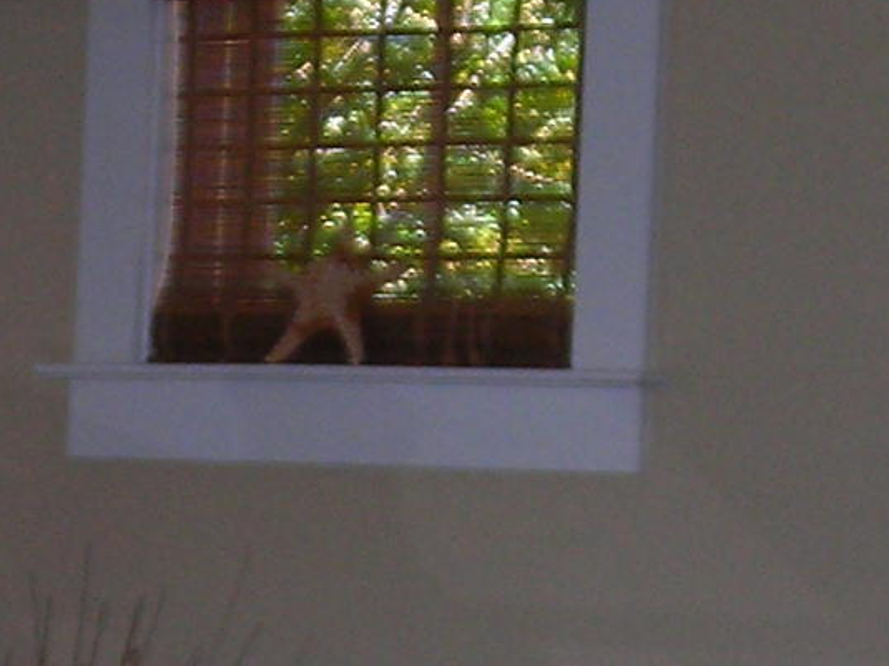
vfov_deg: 7.8
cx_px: 238
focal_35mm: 184
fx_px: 4724
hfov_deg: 10.7
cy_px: 1232
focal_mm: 6.3
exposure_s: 1/60.1
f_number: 3.2
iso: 106
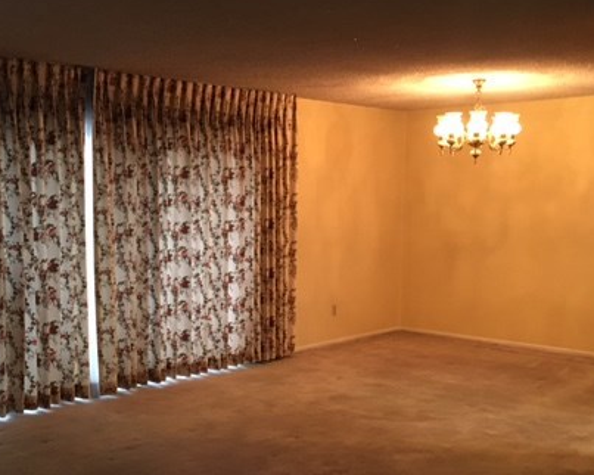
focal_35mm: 45
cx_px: 212
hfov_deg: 40.8
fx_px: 791
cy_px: 286
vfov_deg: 33.3
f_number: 2.2
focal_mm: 4.15
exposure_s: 1/4
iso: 64
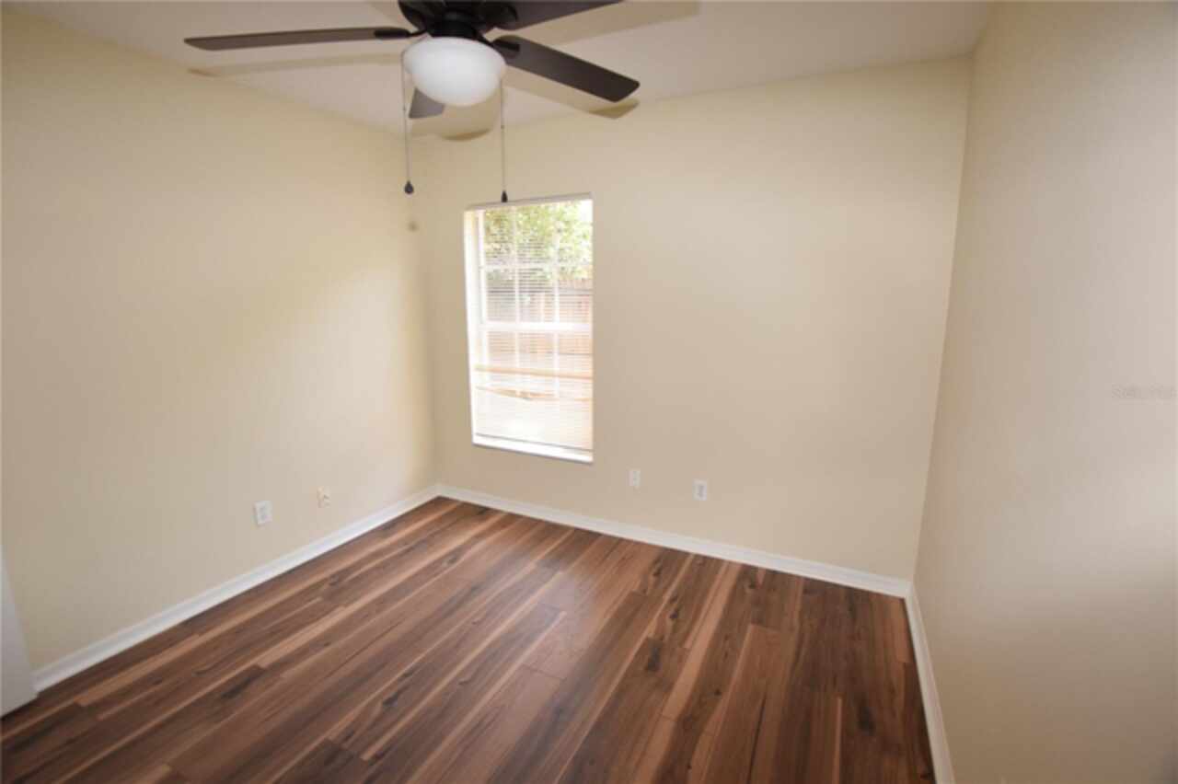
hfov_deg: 100.4
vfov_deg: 77.3
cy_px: 392
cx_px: 589
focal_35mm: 15
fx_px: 491
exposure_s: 1/125
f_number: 5.6
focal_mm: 10
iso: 800
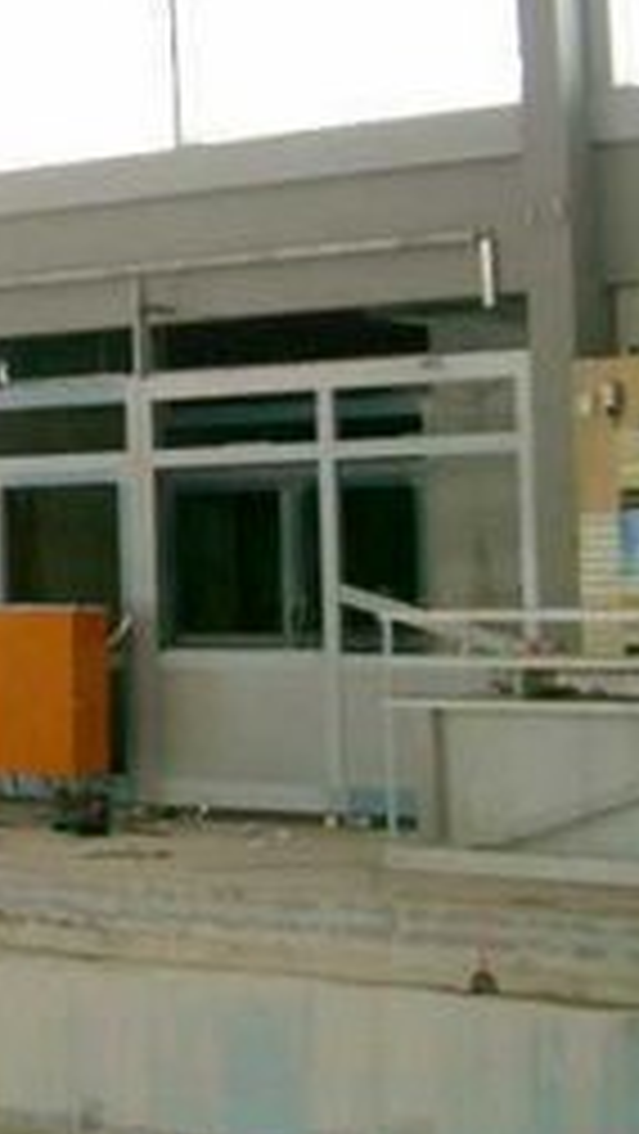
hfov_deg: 11.9
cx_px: -418
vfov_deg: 22.2
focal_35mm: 96
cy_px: 410
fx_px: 2888
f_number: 2.6
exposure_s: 1/100
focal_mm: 7.6
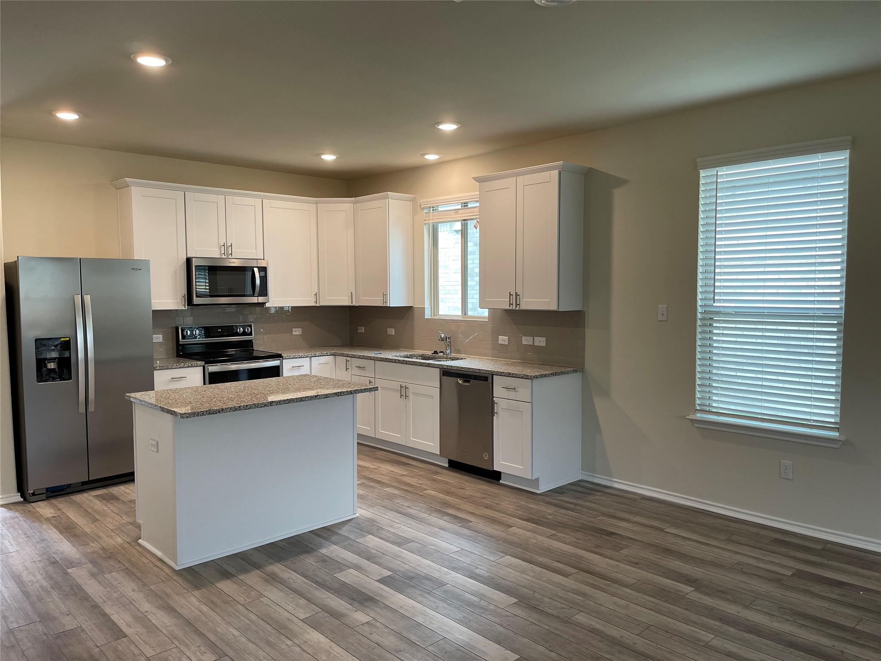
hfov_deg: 67.3
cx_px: 440
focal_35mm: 26
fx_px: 662
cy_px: 330
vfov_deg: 53.1
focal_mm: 5.1
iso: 125
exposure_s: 1/120
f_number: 1.6
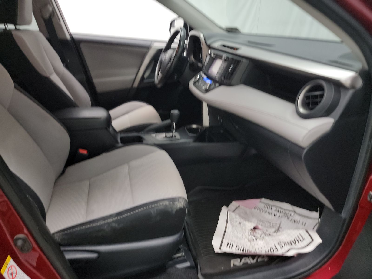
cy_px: 140
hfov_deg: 71.6
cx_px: 186
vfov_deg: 56.8
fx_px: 258
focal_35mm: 24
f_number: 1.8
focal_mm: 6.7
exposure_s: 1/59
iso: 832
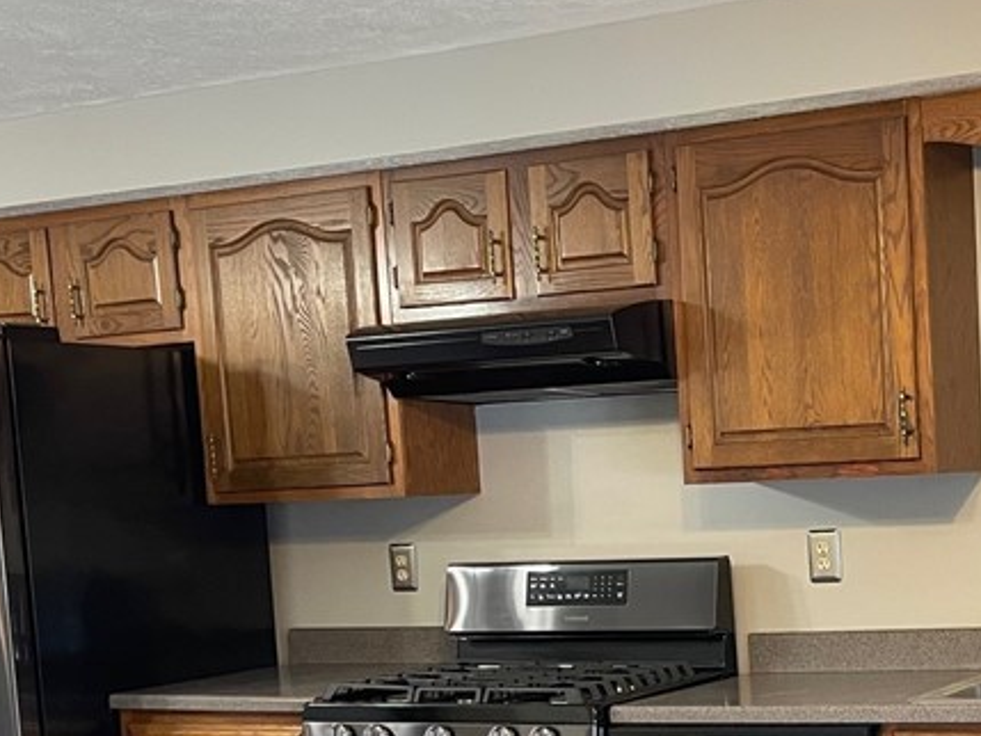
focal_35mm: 62
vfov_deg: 23.2
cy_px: 629
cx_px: 915
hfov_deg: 29.7
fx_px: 1758
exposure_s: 1/60
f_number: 1.6
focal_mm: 5.1
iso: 200
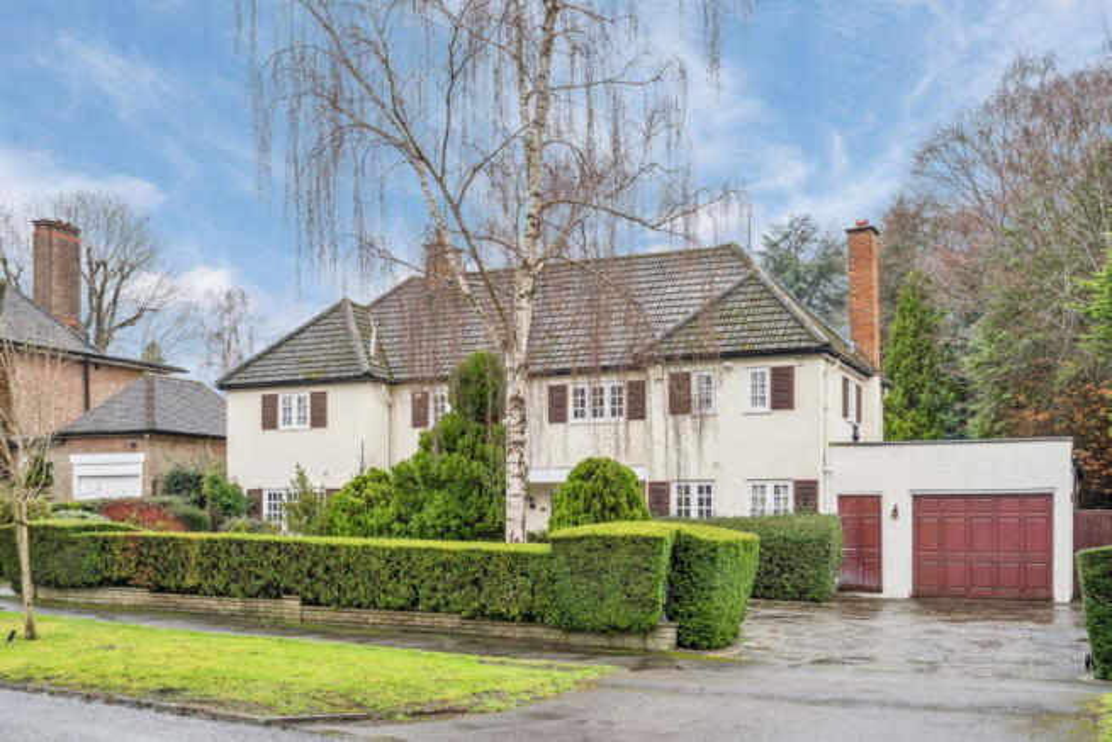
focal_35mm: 35
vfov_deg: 37.9
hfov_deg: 54.4
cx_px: 556
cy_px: 371
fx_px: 1081
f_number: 4
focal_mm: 35
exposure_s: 1/50
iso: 320
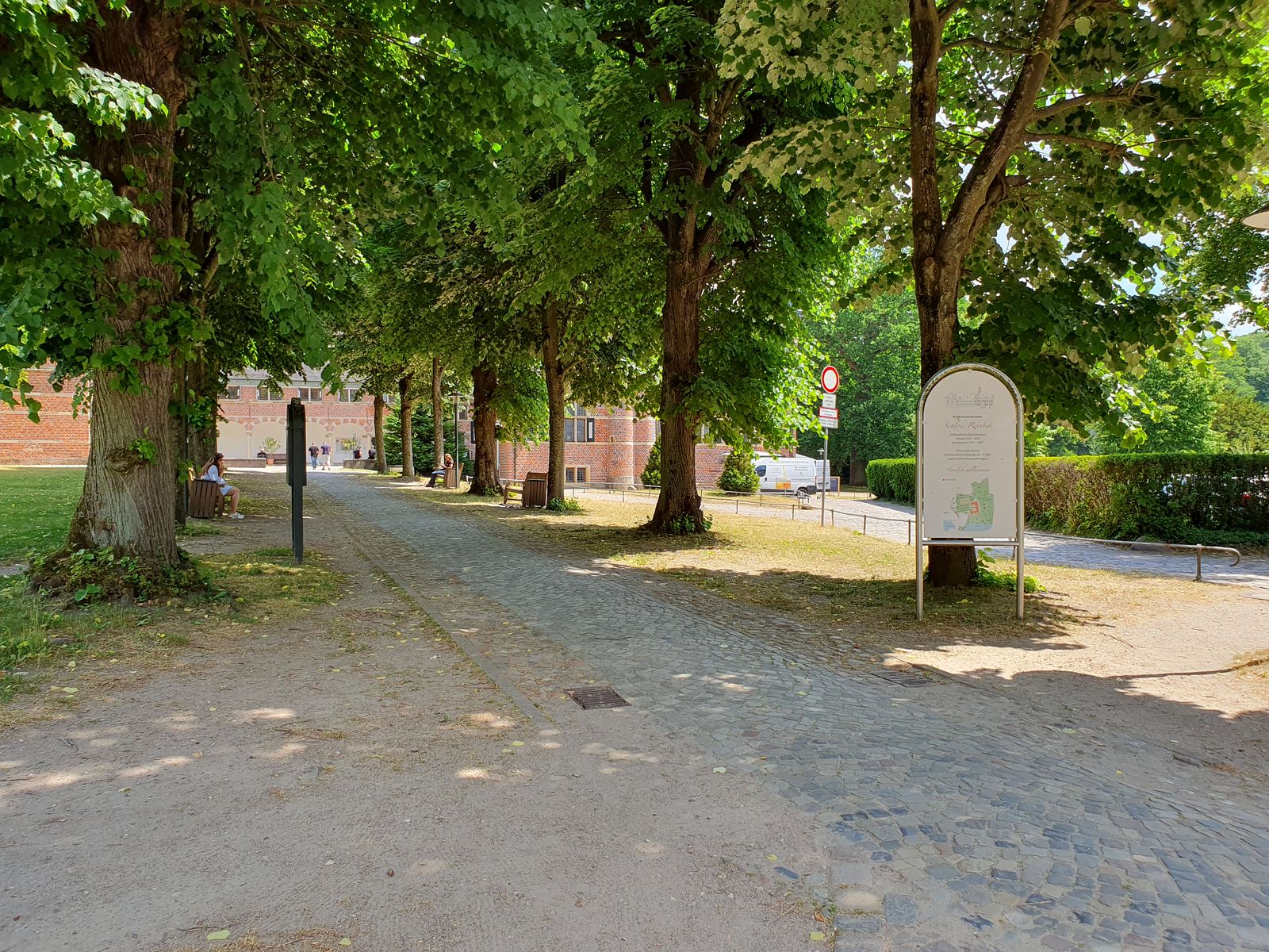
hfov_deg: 67.3
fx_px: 953
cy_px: 476
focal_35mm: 26
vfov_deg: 53.1
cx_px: 634
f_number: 2.4
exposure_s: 1/400
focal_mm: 4.3
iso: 50
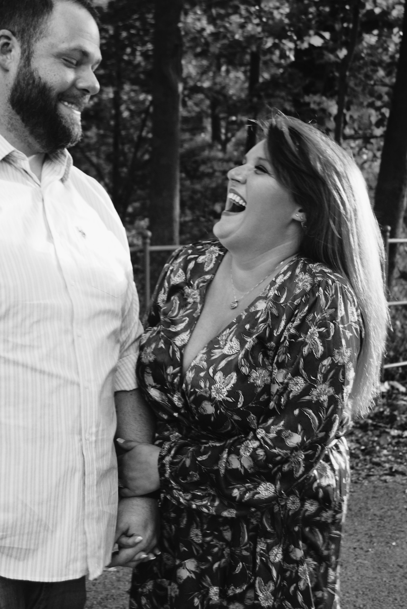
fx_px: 1015
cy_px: 304
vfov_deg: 33.4
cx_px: 204
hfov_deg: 22.7
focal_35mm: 60
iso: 250
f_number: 5
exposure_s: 1/30
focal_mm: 40
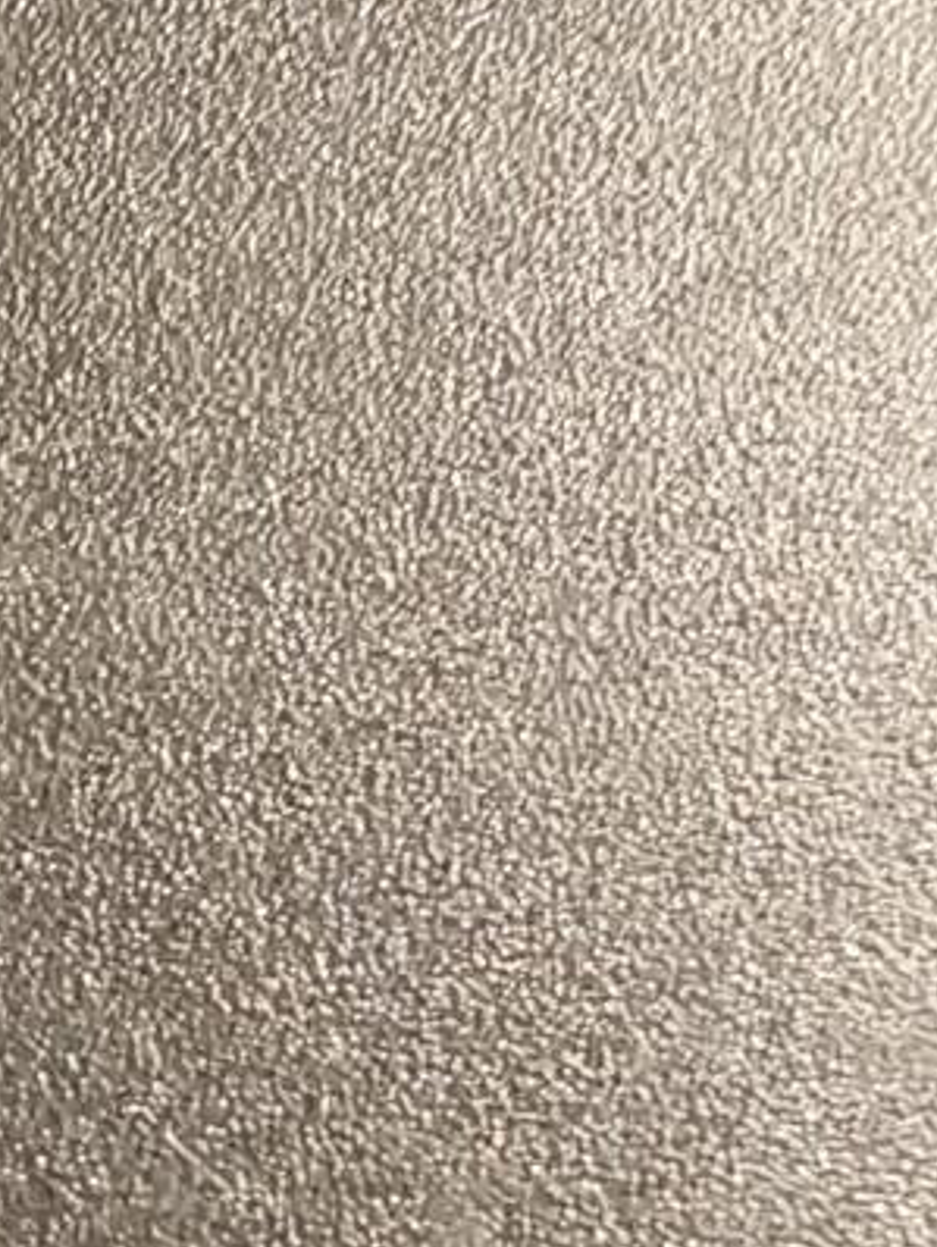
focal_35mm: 104
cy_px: 837
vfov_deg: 18.8
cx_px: -686
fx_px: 3749
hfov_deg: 13.0
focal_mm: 2.32
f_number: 2
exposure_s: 1/50
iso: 500
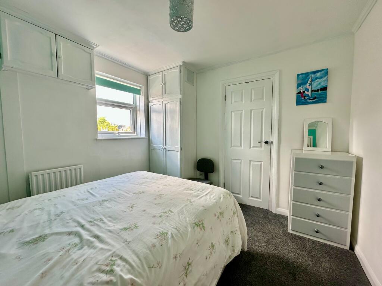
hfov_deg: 102.1
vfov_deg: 85.7
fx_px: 154
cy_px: 143
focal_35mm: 14
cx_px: 191
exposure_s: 1/99
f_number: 2.2
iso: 64
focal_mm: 2.22
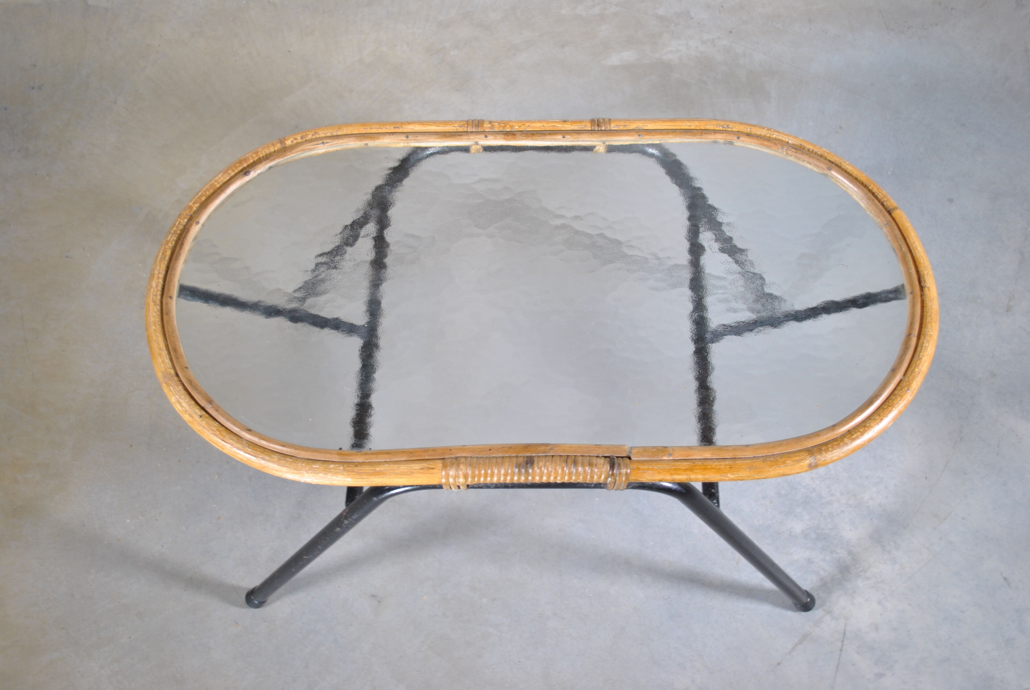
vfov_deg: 37.0
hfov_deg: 53.1
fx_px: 1031
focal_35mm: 36
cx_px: 515
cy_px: 345
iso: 200
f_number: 4
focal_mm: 24
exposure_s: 1/15
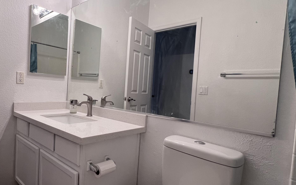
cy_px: 96
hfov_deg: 78.0
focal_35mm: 22
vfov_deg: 55.0
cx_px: 109
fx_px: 177
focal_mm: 1.57
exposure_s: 1/60
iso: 200
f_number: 1.8
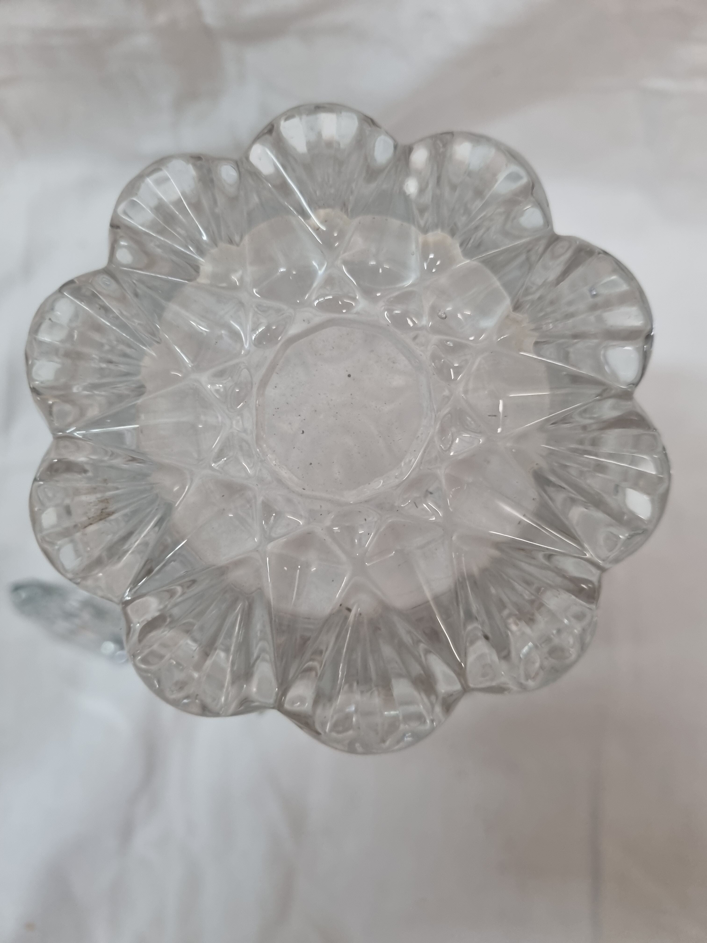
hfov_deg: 53.1
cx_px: 354
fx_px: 708
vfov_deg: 67.3
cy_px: 472
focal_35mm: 26
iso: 250
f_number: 1.8
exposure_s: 1/100
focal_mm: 5.4
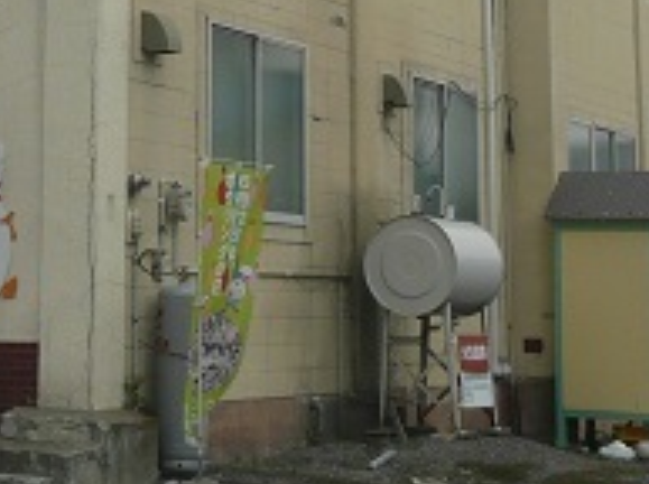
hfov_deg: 18.6
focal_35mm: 103
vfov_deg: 13.6
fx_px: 1928
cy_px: -205
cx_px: -2
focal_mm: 5.5
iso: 100
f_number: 4
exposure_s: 1/125
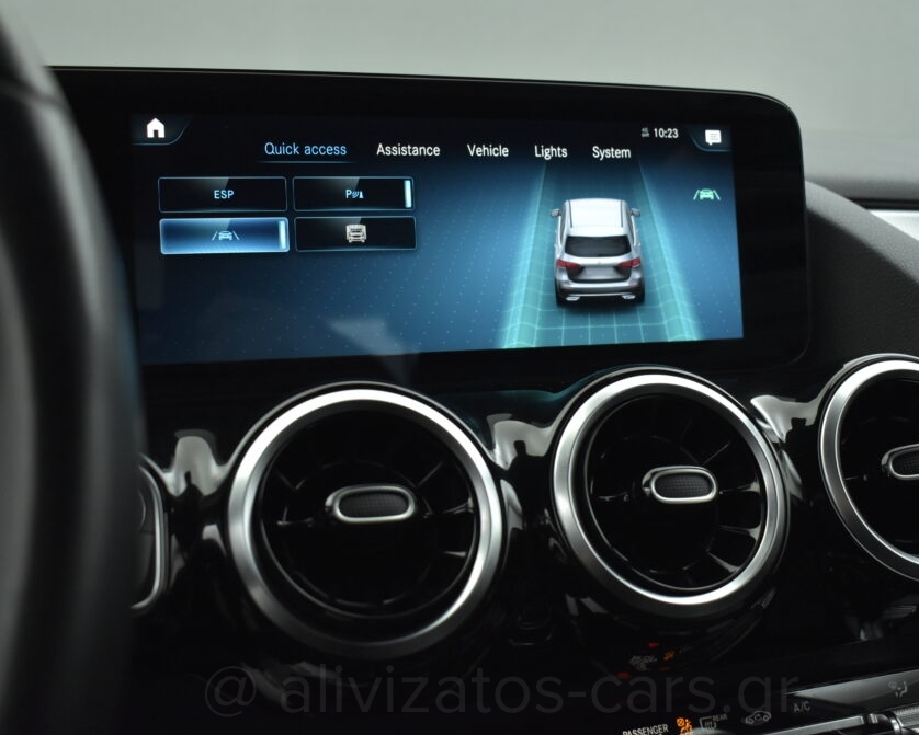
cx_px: 500
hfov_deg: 46.2
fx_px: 1077
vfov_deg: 37.7
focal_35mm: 40
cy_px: 371
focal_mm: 23
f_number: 3.8
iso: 1600
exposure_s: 1/100
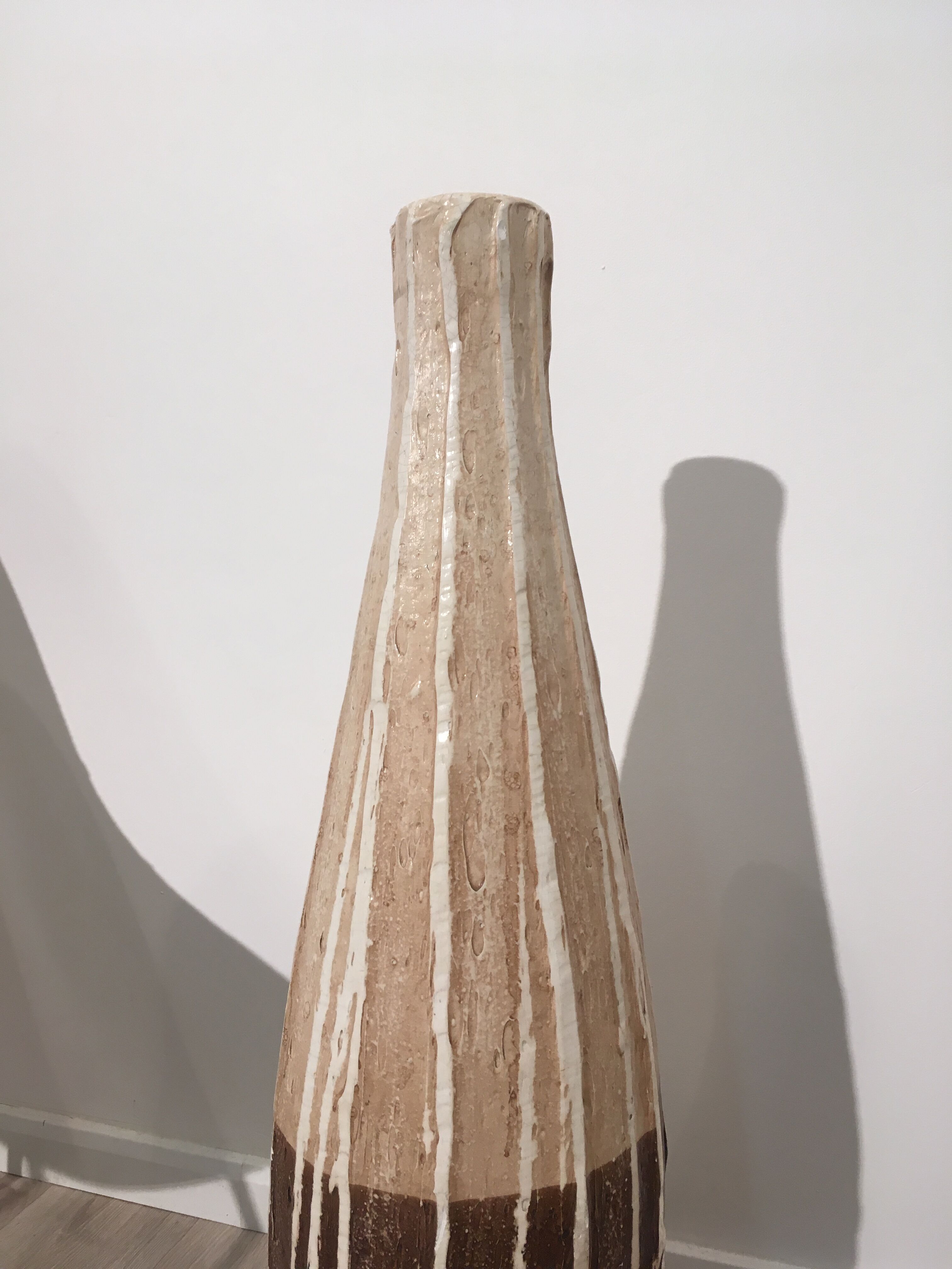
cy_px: 634
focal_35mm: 29
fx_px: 1063
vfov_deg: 61.7
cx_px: 476
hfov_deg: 48.2
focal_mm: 4.15
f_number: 2.2
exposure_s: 1/33
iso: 25
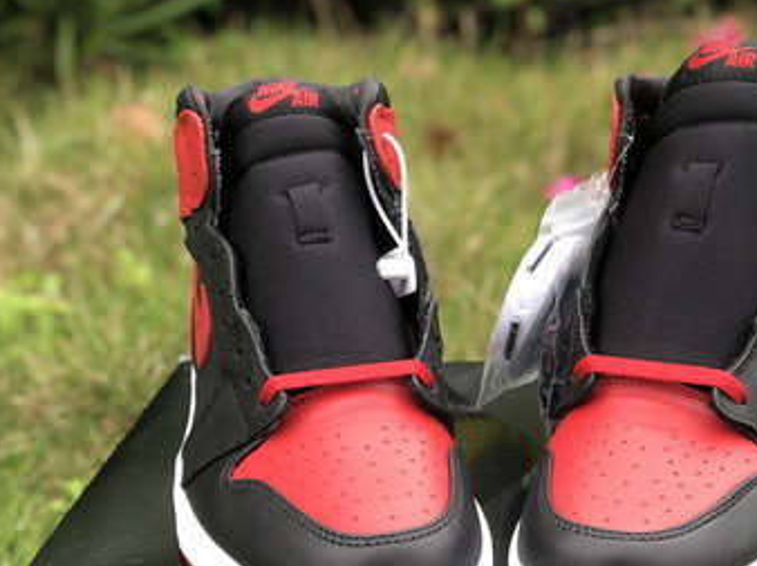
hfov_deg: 25.2
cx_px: 506
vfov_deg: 19.1
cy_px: 359
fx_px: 1683
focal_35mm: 77
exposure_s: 1/60
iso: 20
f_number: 2.4
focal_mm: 6
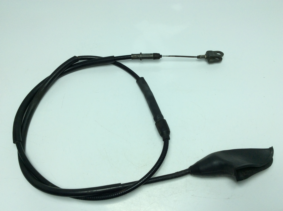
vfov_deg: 44.1
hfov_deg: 56.9
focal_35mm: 32
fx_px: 261
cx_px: 142
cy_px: 106
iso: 32
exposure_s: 1/590
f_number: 2.4
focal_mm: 3.3
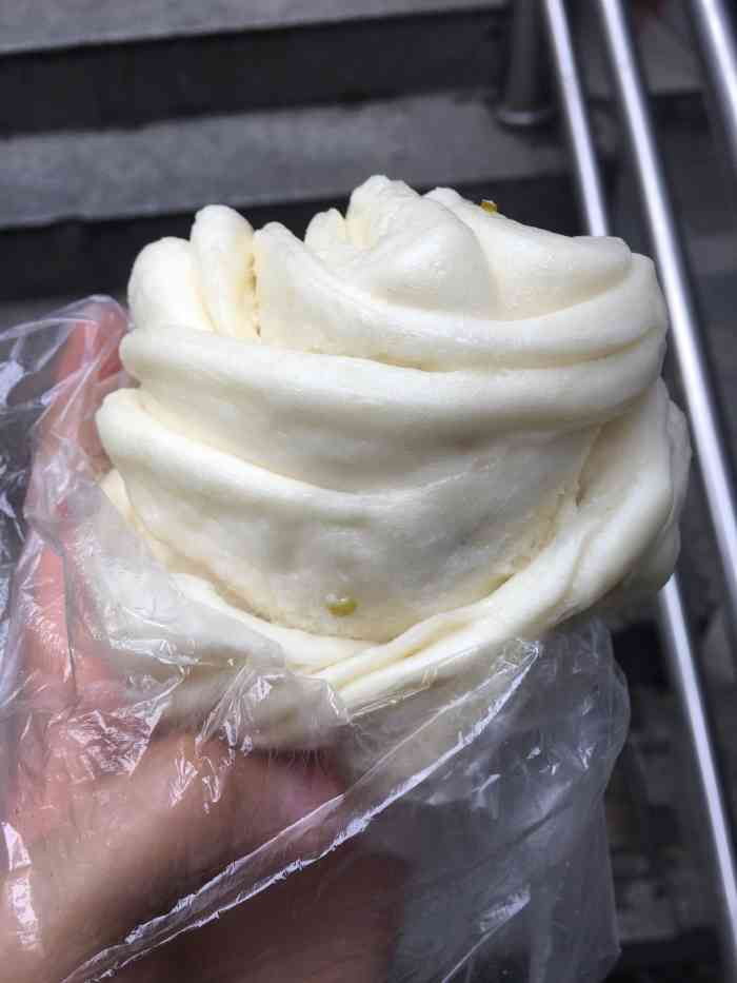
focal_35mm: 29
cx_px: 368
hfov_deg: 48.2
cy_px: 492
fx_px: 823
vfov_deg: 61.7
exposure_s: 1/128
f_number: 2.2
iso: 25
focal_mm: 4.15
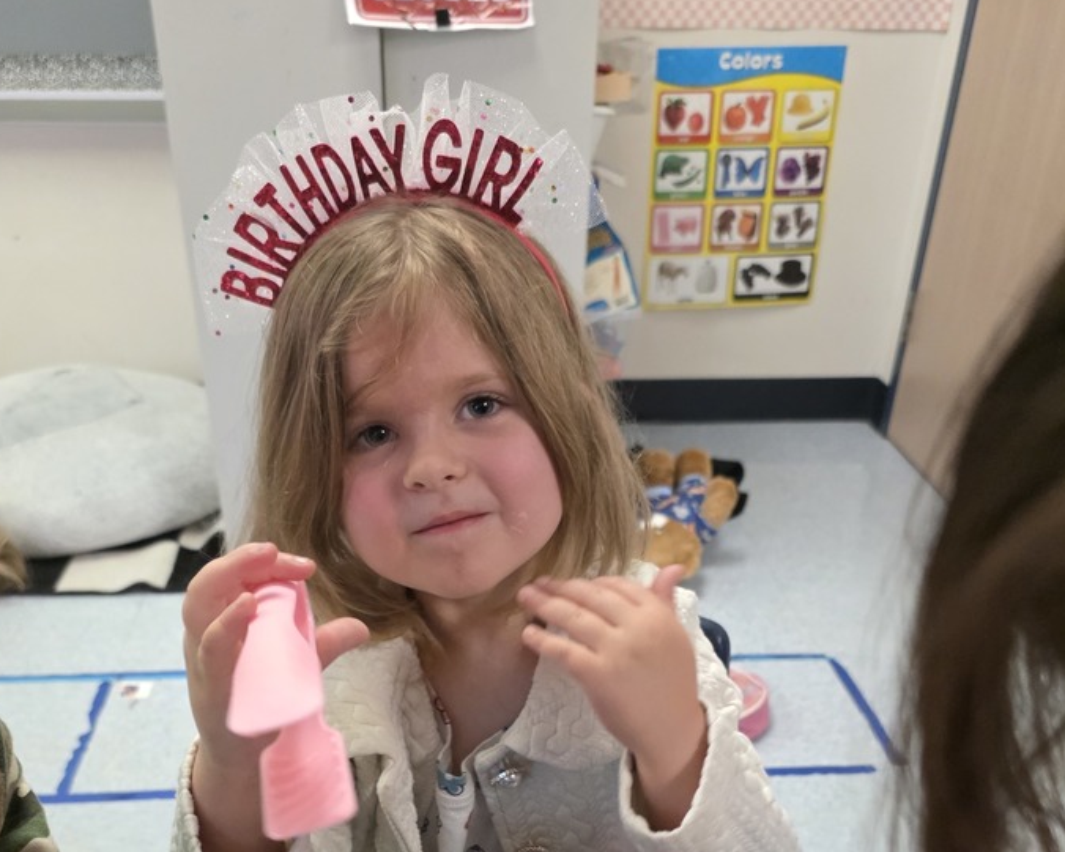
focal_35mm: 34
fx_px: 1072
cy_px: 676
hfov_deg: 52.8
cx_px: 481
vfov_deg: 41.6
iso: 640
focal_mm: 6.3
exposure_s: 1/53.5
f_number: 1.7
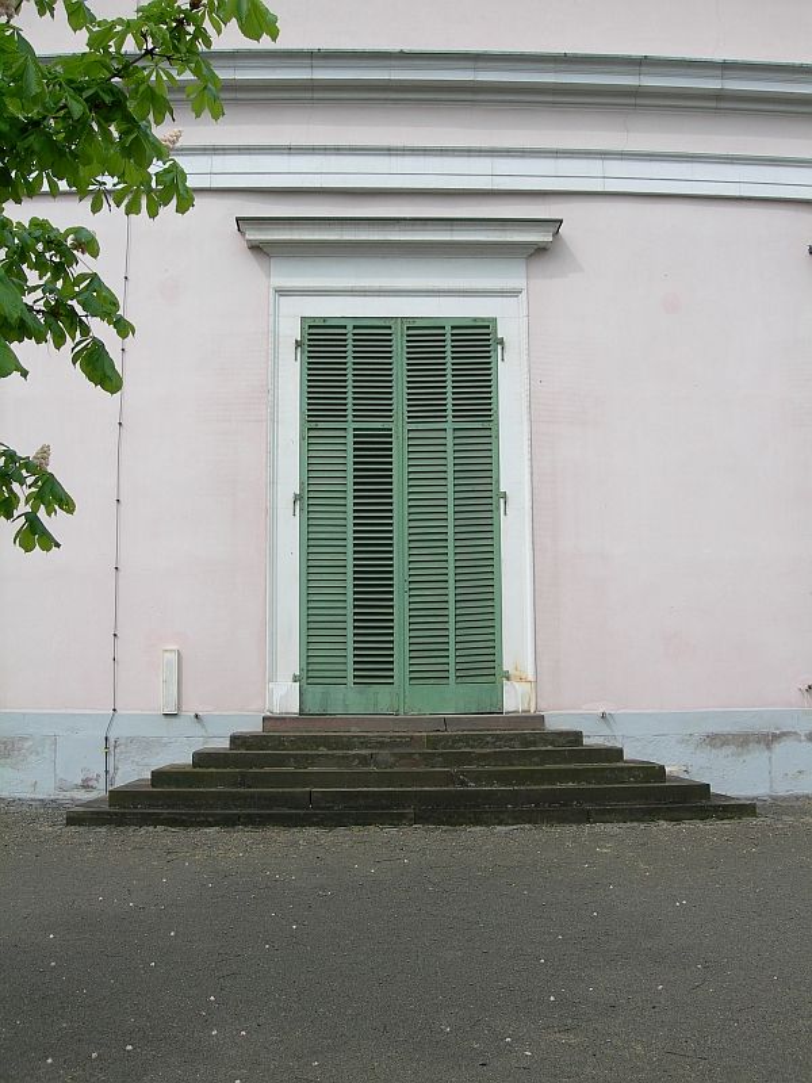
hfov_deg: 37.7
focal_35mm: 38
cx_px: 406
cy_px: 542
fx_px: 1189
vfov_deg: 49.0
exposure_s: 1/336
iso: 50
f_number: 4.8
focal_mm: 7.8
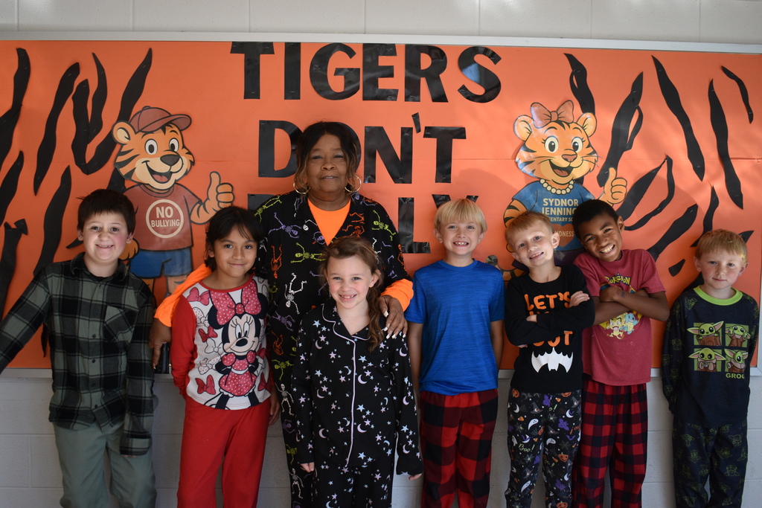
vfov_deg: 35.5
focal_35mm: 38
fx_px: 794
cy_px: 254
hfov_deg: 51.3
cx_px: 381
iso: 560
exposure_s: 1/250
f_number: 4
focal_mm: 25
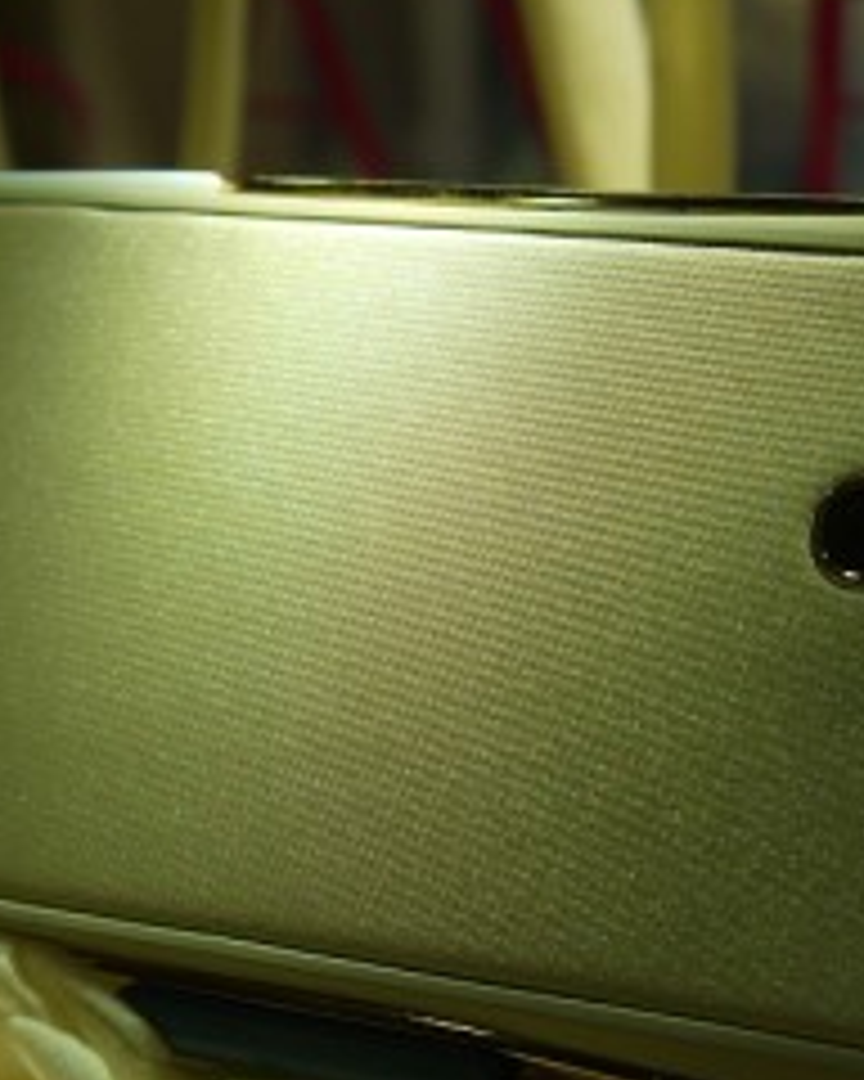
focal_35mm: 96
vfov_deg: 20.0
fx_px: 3069
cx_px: 639
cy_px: 572
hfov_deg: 16.0
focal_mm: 20
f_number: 5
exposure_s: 1/160
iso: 100
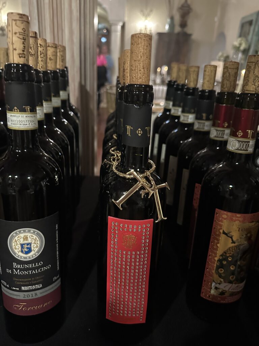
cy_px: 173
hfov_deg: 56.8
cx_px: 130
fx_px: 239
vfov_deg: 71.6
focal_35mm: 24
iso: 1250
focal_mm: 6.86
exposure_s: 1/30
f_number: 1.78
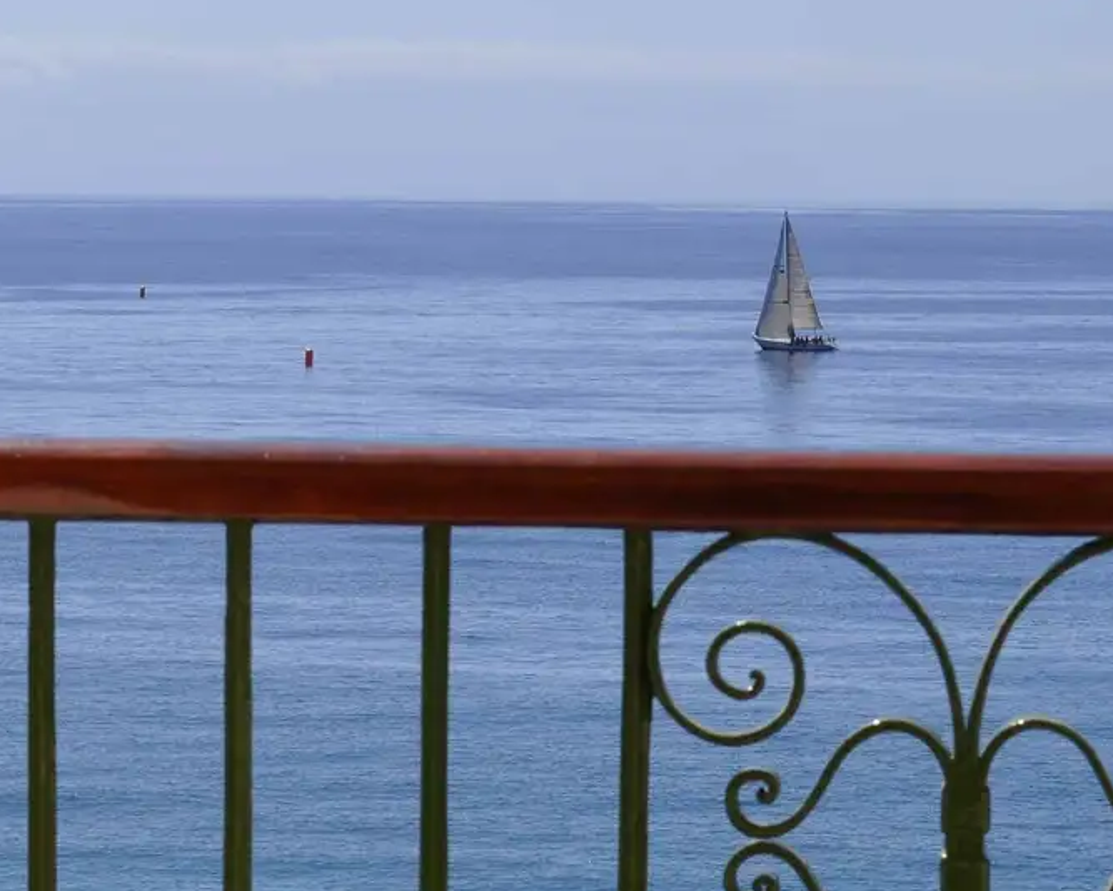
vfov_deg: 9.1
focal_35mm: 170
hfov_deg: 11.3
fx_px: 5602
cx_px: 287
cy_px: 708
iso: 200
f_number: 11
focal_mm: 42
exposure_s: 1/640
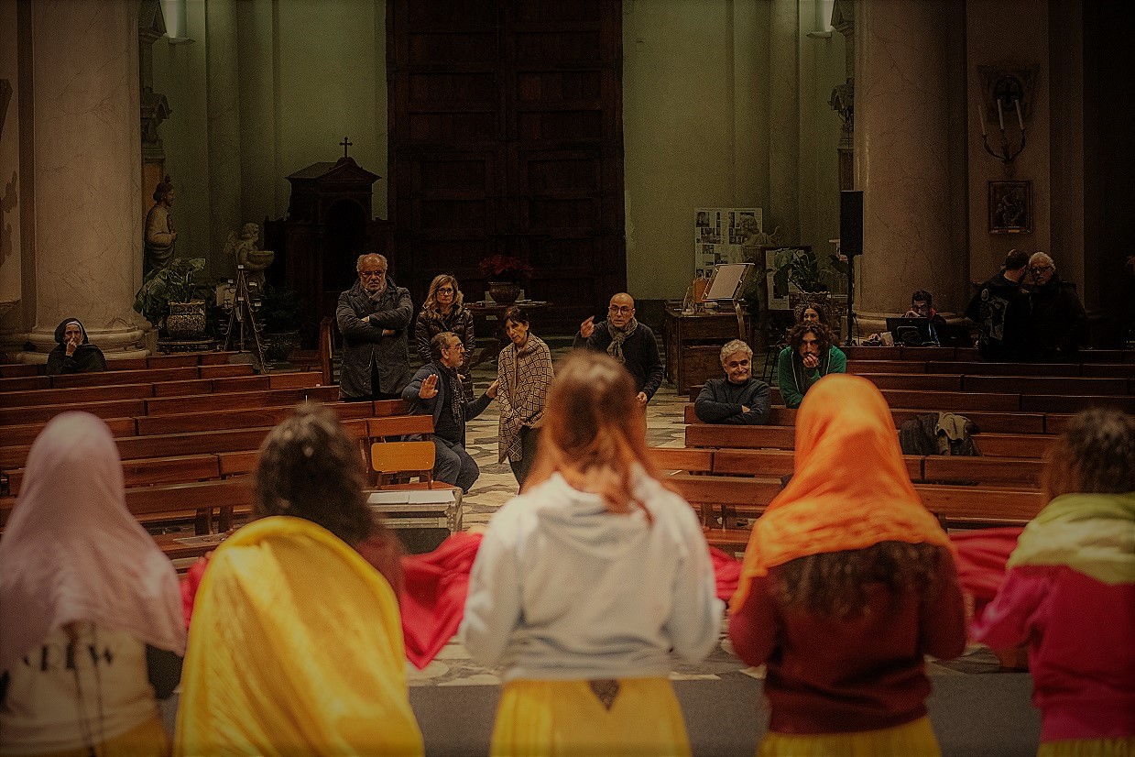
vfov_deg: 19.5
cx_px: 568
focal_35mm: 70
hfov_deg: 28.8
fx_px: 2207
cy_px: 378
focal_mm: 70
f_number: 2.8
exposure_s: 1/80
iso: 2500
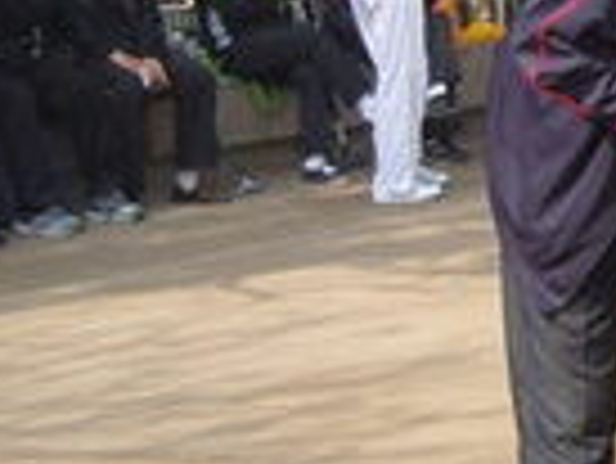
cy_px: 63
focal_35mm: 149
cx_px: 845
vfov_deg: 9.9
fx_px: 2654
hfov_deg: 12.7
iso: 100
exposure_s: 1/125
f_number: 7
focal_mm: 7.3
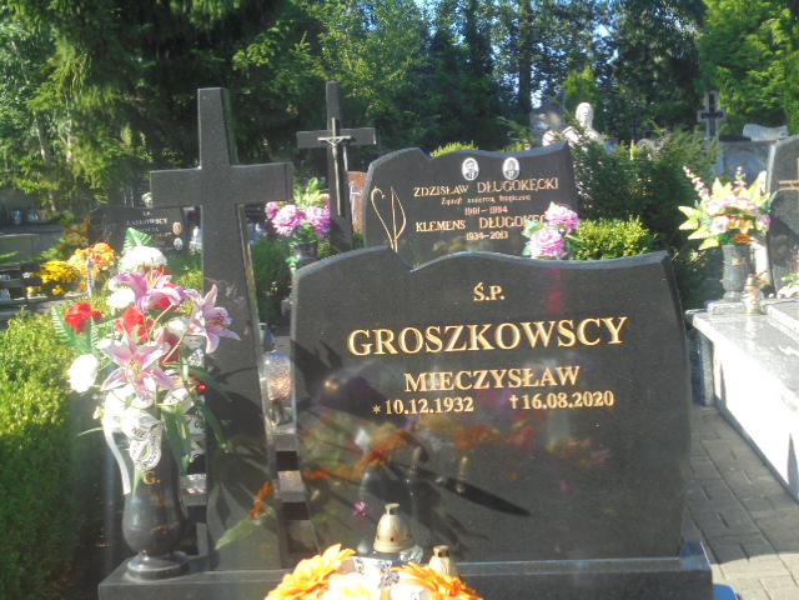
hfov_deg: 34.3
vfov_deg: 26.1
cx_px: 400
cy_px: 300
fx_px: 1293
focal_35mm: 56
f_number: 5.2
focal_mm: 10.1
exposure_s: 1/125
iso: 100
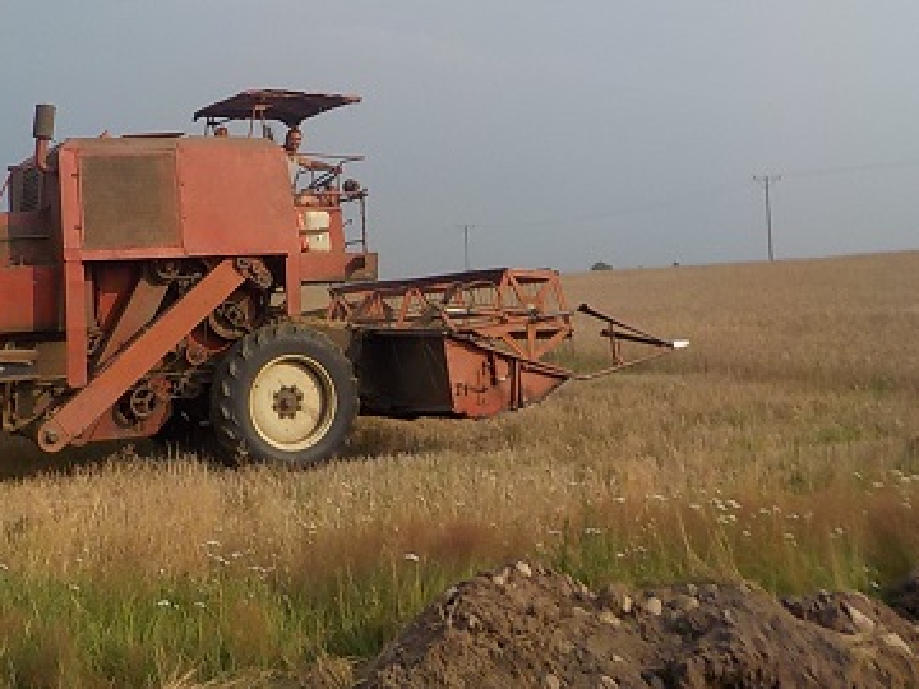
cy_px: 186
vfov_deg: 28.7
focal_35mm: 50
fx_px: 1327
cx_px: 329
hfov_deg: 37.9
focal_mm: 4.1
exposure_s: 1/1250
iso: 125
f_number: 3.3
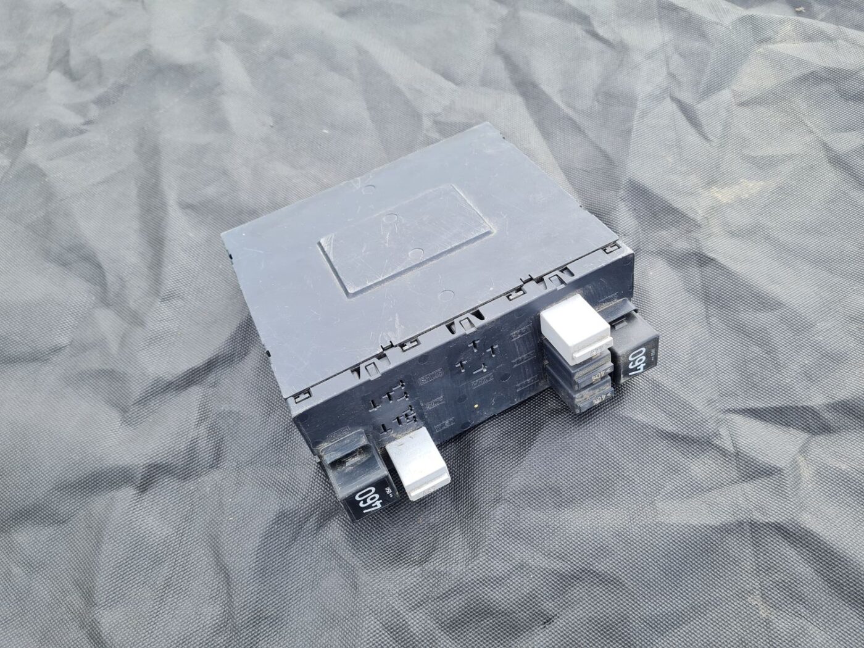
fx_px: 649
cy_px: 324
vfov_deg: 53.1
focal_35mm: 26
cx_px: 432
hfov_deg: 67.3
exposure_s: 1/373
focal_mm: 5.4
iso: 50
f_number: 1.8
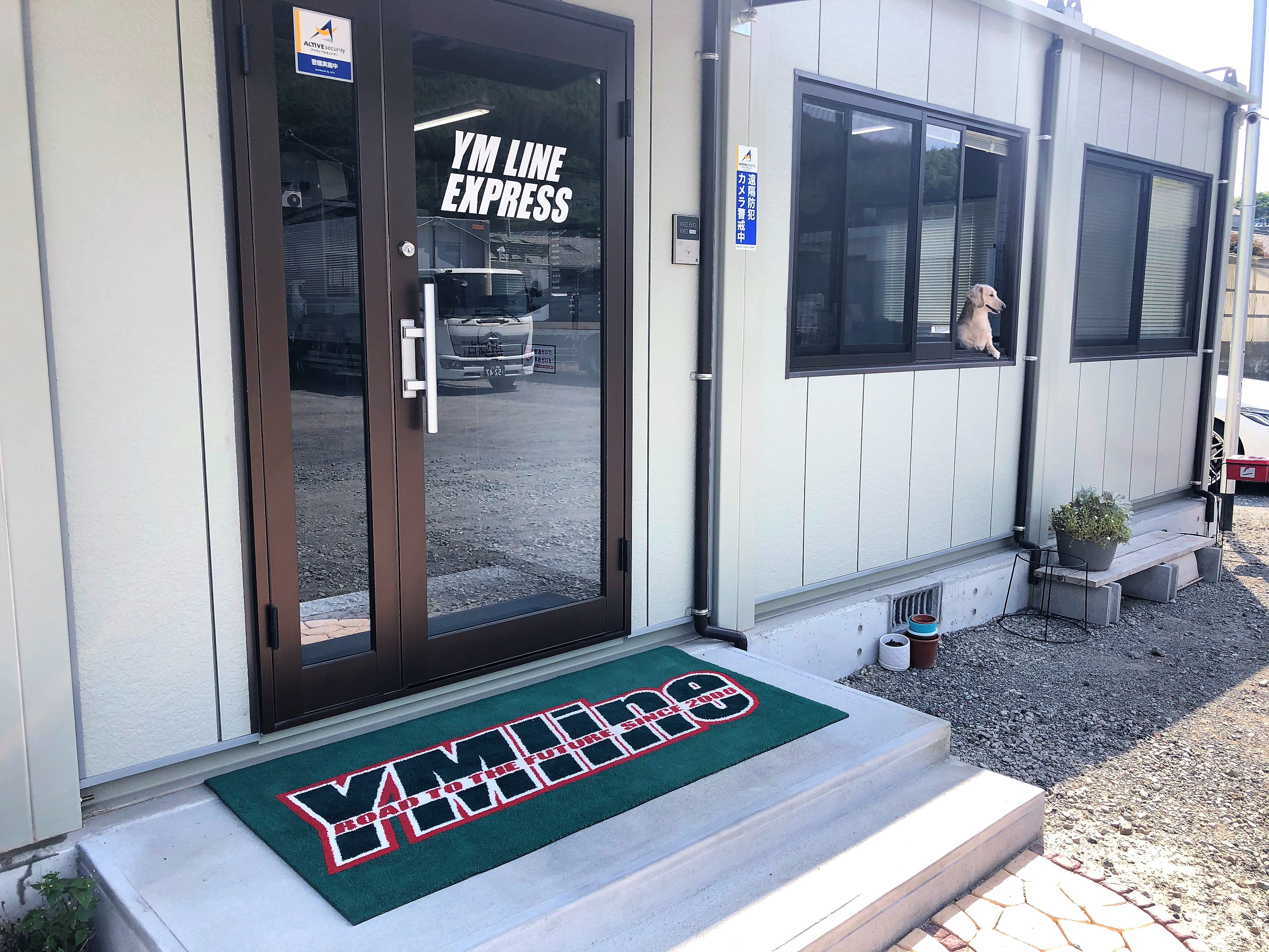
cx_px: 634
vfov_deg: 49.7
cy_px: 476
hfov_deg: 63.4
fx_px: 1026
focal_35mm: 28
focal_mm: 4
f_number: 1.8
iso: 20
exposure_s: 1/676
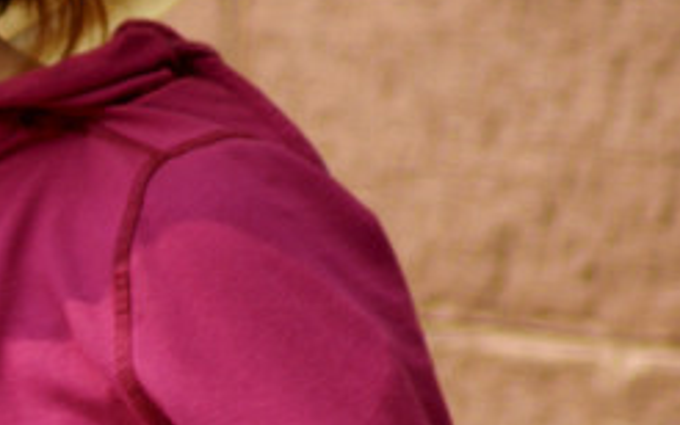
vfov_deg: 0.7
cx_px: -187
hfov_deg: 1.1
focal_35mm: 1868
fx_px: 34634
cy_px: 480
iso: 100
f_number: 5.6
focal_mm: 300
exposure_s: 1/320
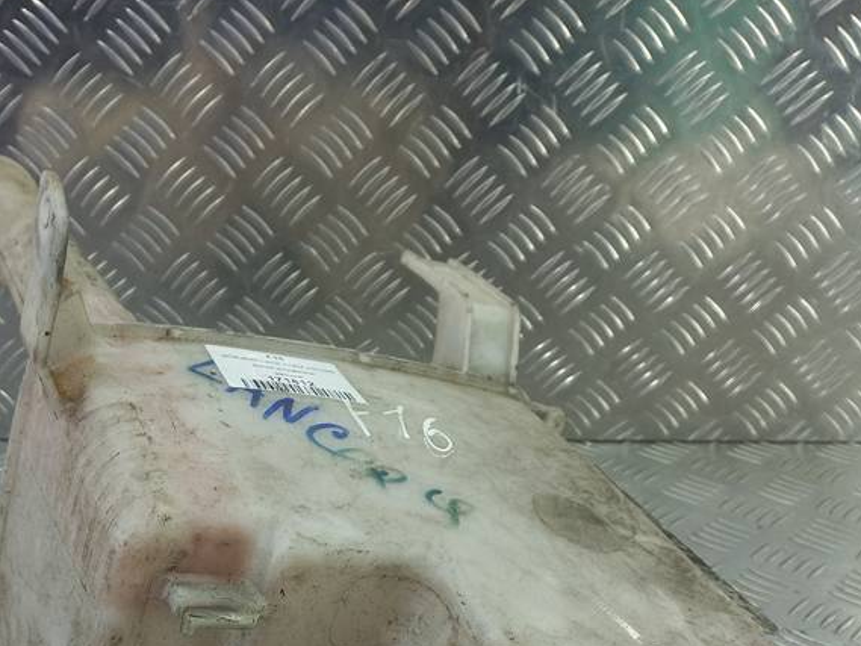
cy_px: 567
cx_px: 265
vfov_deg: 30.9
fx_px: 1120
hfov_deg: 41.3
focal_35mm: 45
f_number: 1.8
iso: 50
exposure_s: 1/50
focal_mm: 4.6
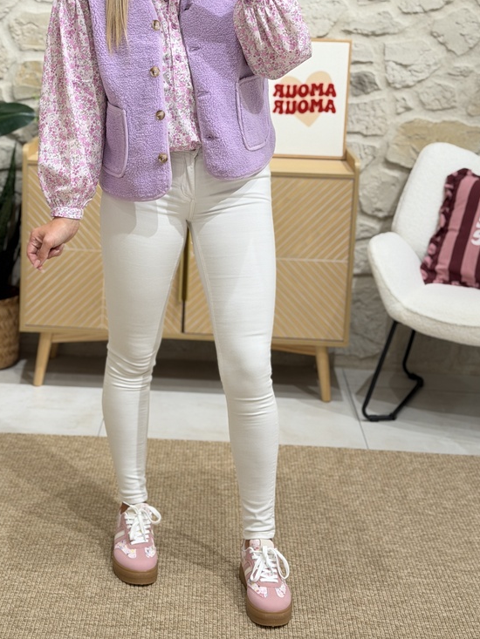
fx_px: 1220
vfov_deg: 29.2
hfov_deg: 22.2
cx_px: 170
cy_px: 224
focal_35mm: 66
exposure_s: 1/100
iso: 50
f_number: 1.78
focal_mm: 6.76
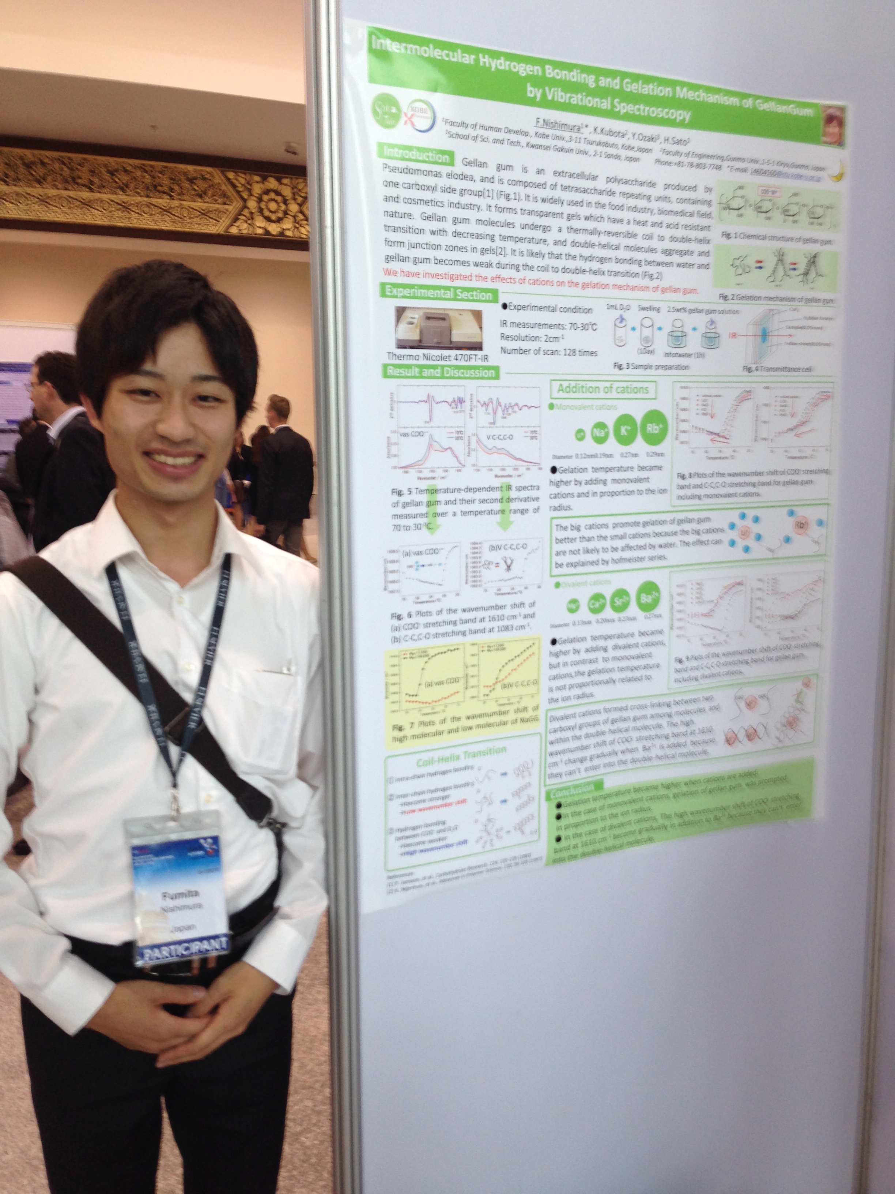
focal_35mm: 33
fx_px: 1138
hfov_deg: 42.9
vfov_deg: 55.4
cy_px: 597
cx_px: 448
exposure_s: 1/20
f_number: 2.4
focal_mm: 4.12
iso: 50
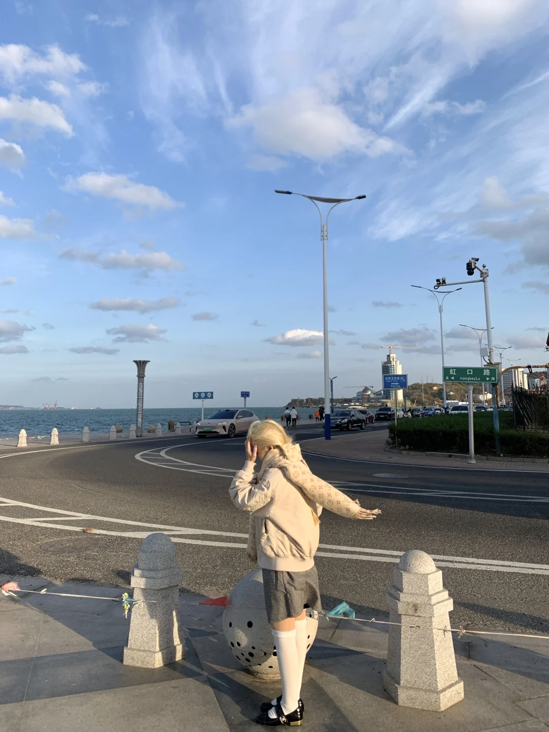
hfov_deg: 53.1
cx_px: 274
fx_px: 550
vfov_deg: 67.3
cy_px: 366
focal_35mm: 26
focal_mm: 4.25
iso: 25
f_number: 1.8
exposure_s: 1/1406
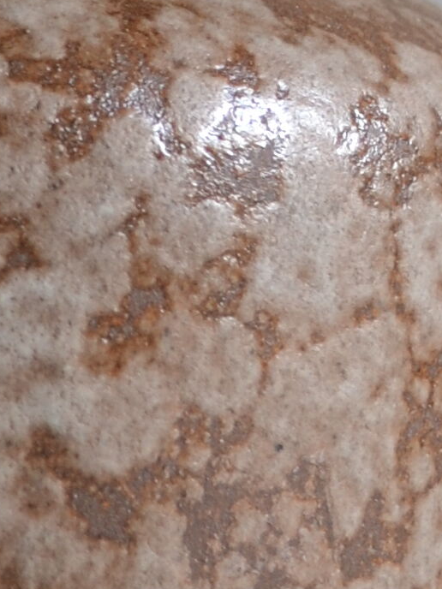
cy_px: -115
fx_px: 4273
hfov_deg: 5.9
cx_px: -40
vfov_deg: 7.8
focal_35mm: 251
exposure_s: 1/40
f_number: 4.2
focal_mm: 26
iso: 400
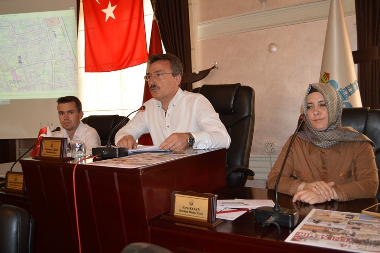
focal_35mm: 33
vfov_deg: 39.9
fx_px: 348
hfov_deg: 57.3
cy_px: 126
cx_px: 190
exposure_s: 1/60
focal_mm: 22
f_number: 3.8
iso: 720
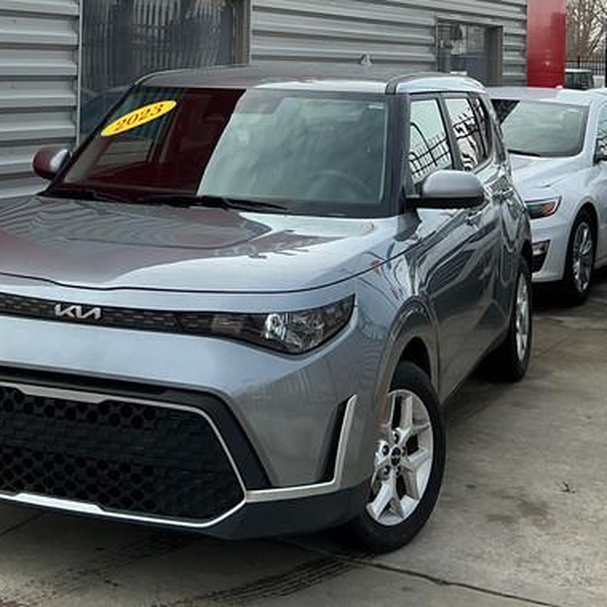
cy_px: 37
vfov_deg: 24.2
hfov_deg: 24.8
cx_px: 169
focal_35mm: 69
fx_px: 1369
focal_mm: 3
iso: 25
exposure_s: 1/1342
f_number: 1.8
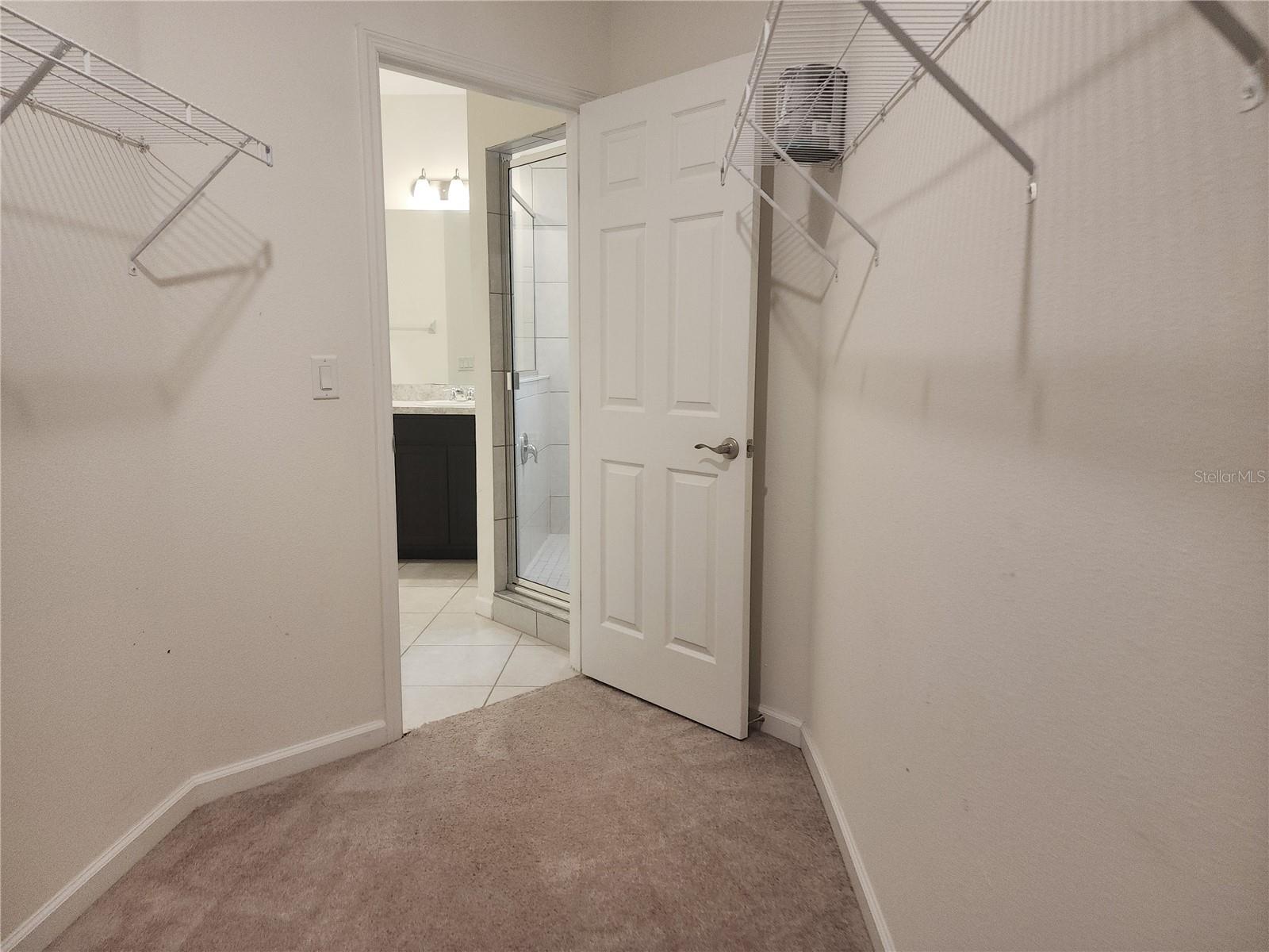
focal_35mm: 23
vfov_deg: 58.9
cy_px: 476
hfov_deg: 73.9
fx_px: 843
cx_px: 634
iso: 305
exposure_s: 1/59
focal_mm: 6.4
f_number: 1.8
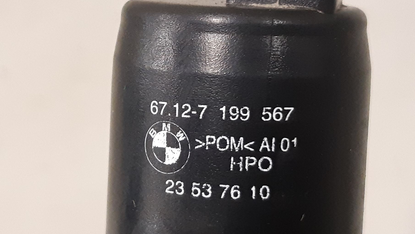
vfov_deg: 36.6
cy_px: 130
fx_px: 352
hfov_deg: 60.9
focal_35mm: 32
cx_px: 187
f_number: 1.7
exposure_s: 1/50
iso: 250
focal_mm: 3.93
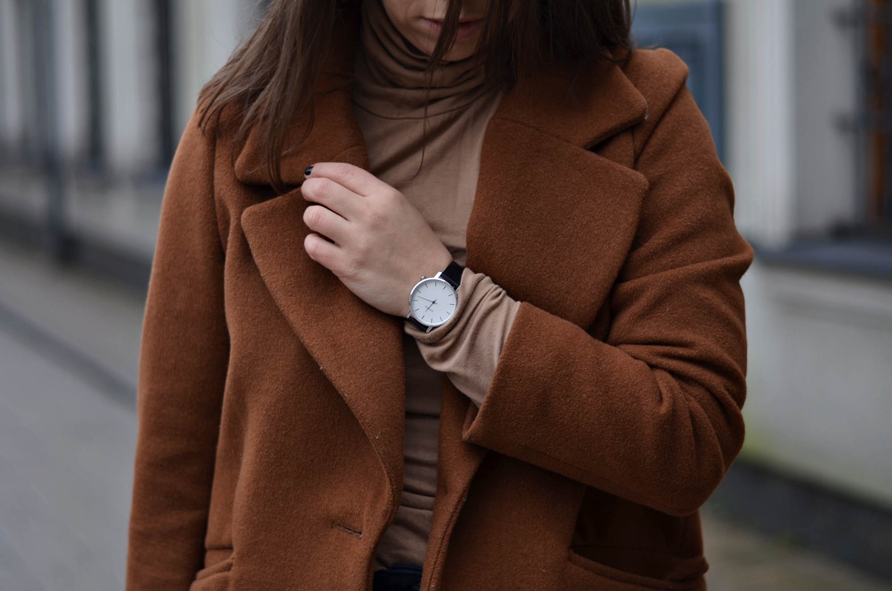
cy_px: 296
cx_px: 446
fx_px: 1855
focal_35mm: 75
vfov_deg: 18.1
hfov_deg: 27.0
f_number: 1.8
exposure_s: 1/100
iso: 100
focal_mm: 50
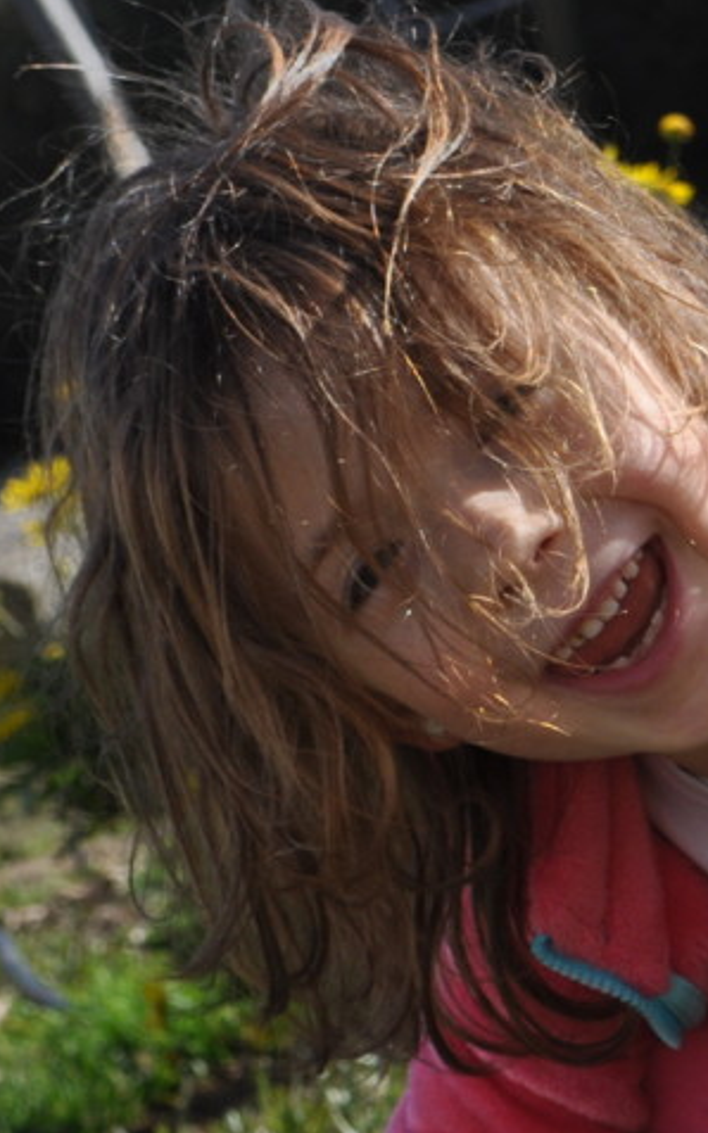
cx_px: 1209
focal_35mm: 225
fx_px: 6960
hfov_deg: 5.7
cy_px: 948
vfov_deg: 9.3
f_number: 9.5
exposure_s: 1/350
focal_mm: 55
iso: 200
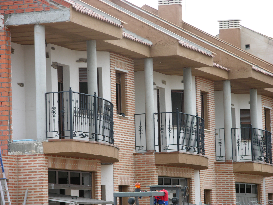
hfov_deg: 10.4
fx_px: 1498
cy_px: 102
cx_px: 136
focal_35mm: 190
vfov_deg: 7.8
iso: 50
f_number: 4
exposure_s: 1/96.9
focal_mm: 48.5
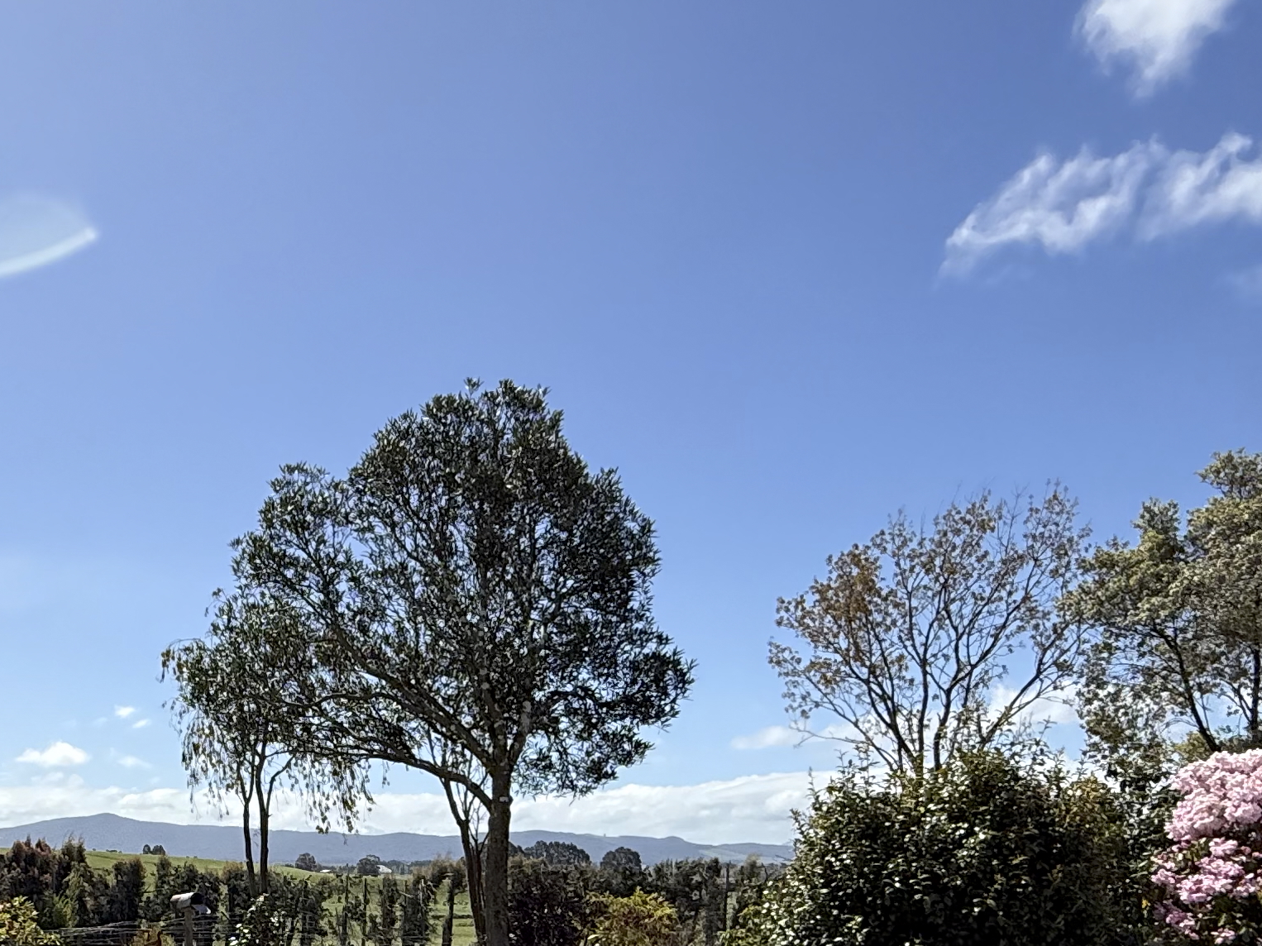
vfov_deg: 35.9
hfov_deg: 47.5
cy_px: 880
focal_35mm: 37
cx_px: 256
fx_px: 1349
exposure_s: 1/3125
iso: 50
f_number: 2.2
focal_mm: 2.22
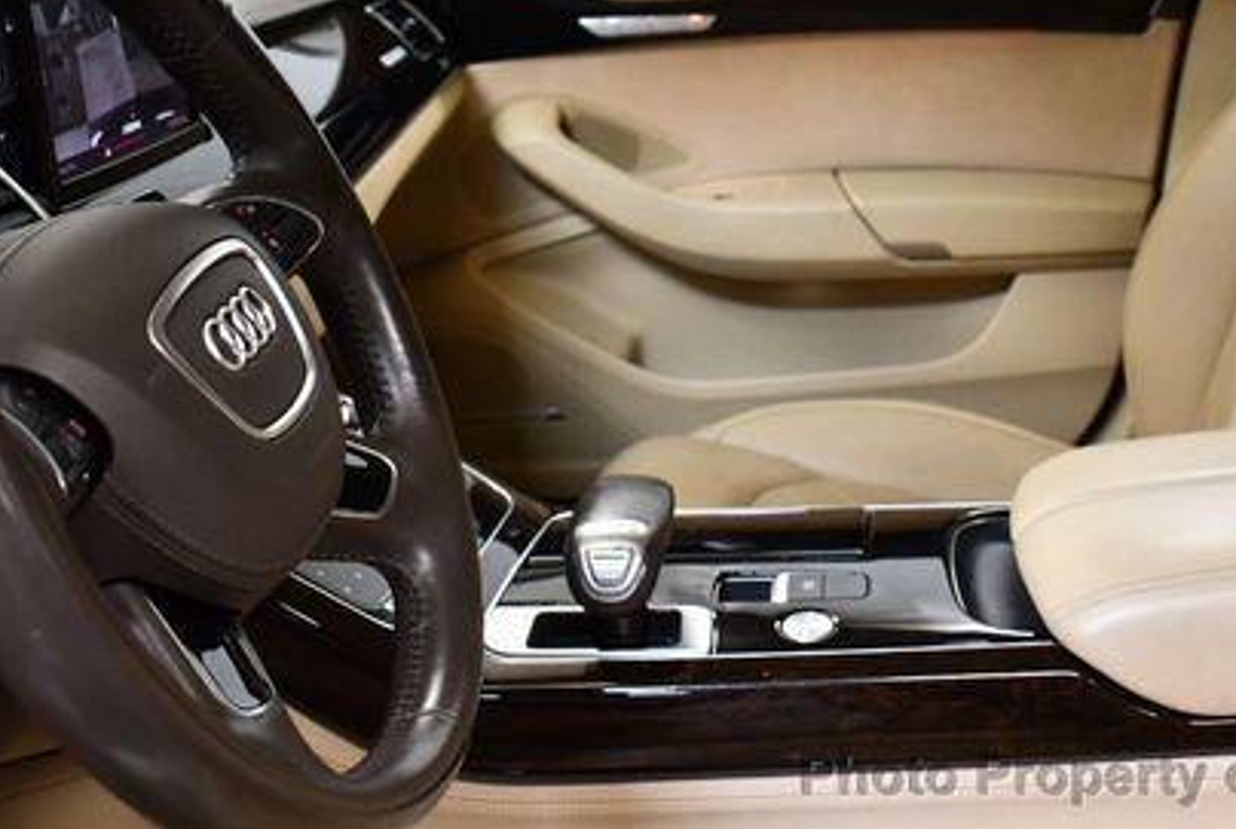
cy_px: 179
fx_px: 1961
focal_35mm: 57
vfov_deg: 23.6
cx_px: 756
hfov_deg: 34.8
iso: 1400
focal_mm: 18
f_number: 3.5
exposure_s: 1/125
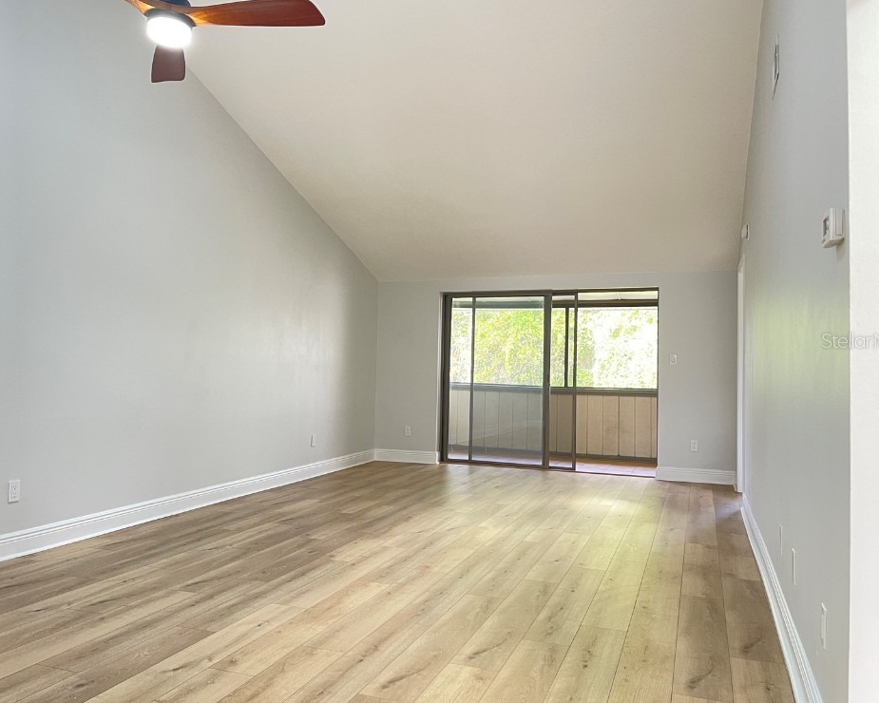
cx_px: 425
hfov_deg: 64.1
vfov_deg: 53.2
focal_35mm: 27
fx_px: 702
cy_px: 340
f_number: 1.6
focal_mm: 5.1
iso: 160
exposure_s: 1/60
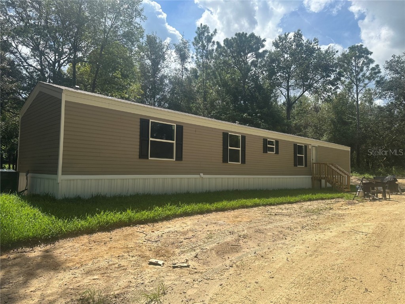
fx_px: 281
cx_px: 202
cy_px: 152
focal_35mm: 24
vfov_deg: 56.8
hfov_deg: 71.6
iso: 80
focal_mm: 6.86
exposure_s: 1/4348
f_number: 1.78
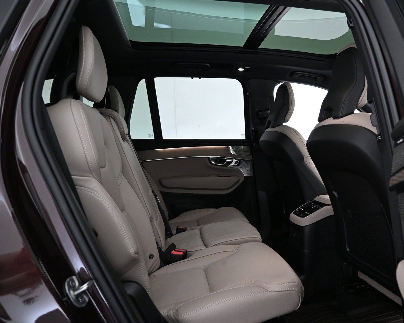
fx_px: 335
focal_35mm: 28
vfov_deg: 51.5
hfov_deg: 61.7
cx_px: 240
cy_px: 161
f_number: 3.5
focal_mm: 16
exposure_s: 1/25
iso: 1100
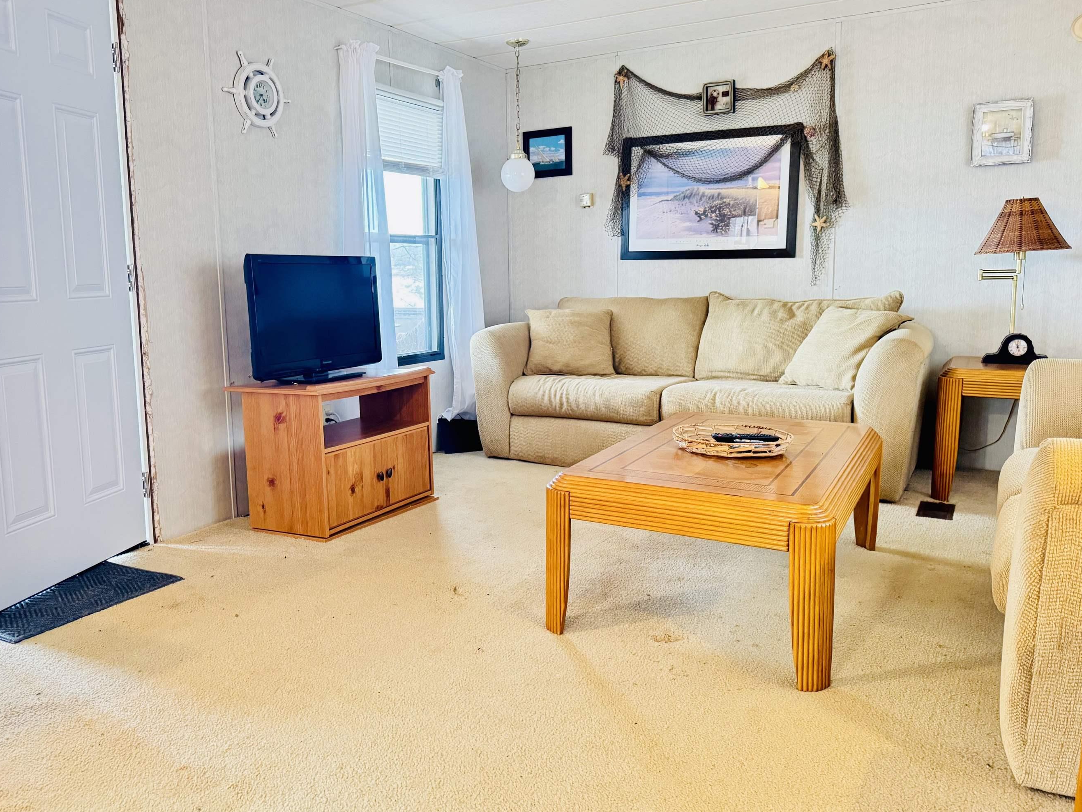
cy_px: 379
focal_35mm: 28
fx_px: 875
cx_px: 488
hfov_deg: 63.3
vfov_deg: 49.7
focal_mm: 6.76
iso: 800
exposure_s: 1/40
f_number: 1.78
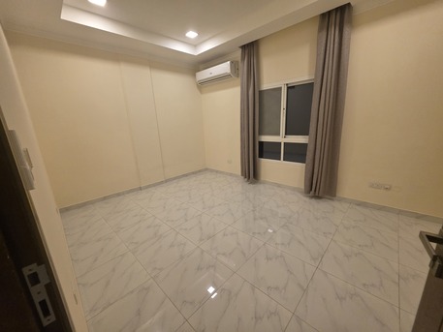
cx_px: 222
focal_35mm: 13
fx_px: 166
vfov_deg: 89.9
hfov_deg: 106.2
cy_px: 166
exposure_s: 1/200
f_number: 1.9
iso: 400
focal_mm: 2.2
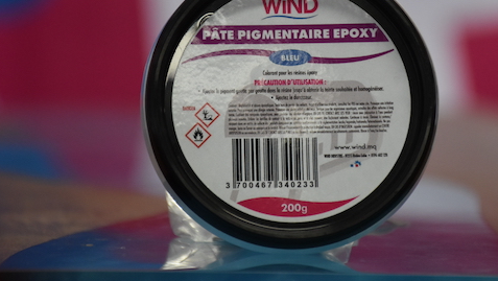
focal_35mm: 295
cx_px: 298
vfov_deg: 4.1
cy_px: 71
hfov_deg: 7.3
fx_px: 3898
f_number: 5.6
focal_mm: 140
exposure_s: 1/125
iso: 1400
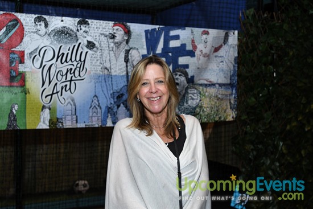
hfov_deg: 41.1
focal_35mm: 48
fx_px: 417
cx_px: 156
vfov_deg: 28.1
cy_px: 104
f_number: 3.5
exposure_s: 1/125
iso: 800
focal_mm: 32
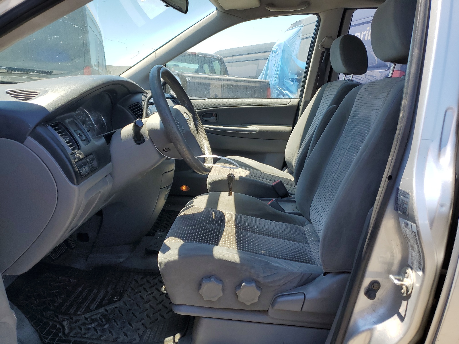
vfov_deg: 53.1
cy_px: 172
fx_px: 345
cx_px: 230
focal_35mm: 26
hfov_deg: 67.3
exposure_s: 1/833
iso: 50
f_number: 1.5
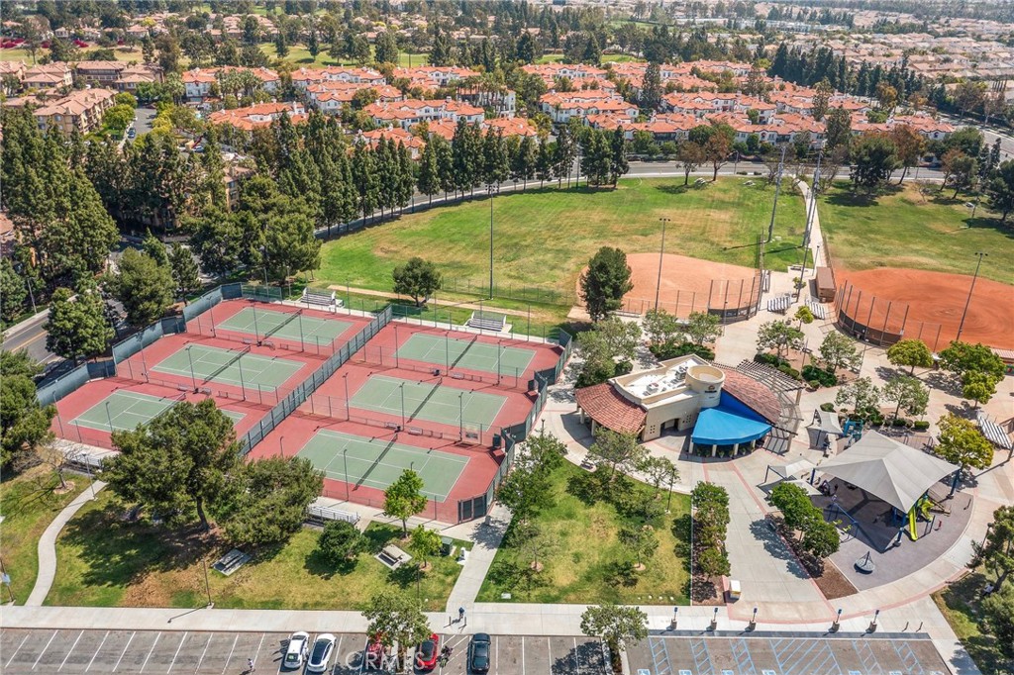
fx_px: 788
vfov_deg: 46.4
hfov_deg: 65.5
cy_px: 338
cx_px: 507
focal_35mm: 28
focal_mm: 10.26
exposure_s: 1/1600
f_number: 2.8
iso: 100
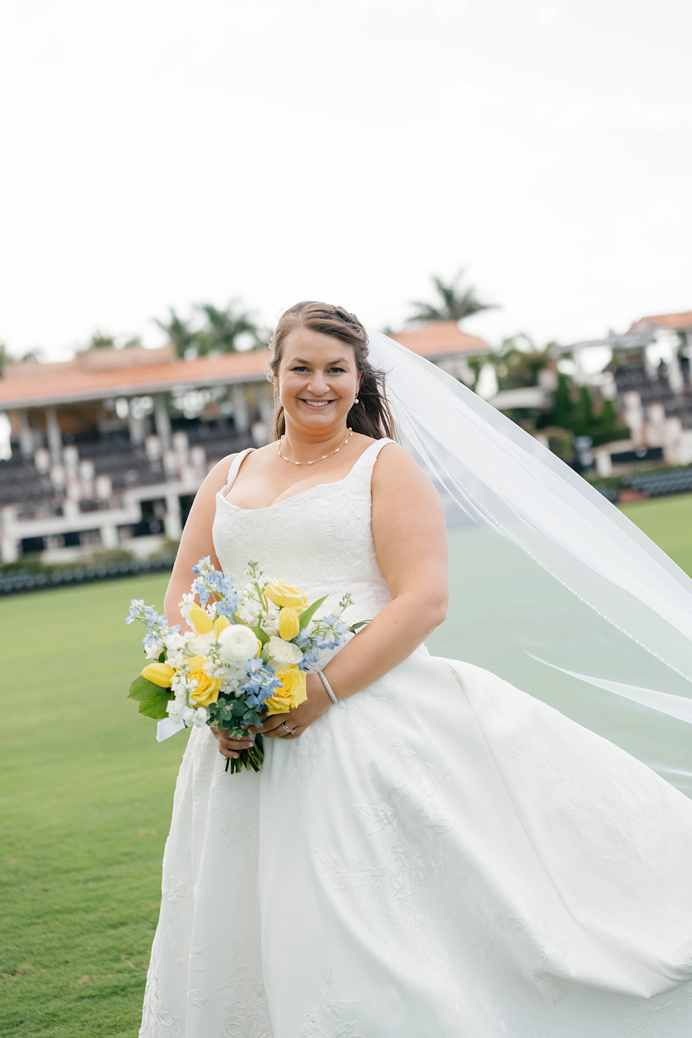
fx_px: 2162
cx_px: 346
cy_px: 519
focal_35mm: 75
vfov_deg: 27.0
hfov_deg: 18.2
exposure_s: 1/500
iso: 125
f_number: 2.8
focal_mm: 75
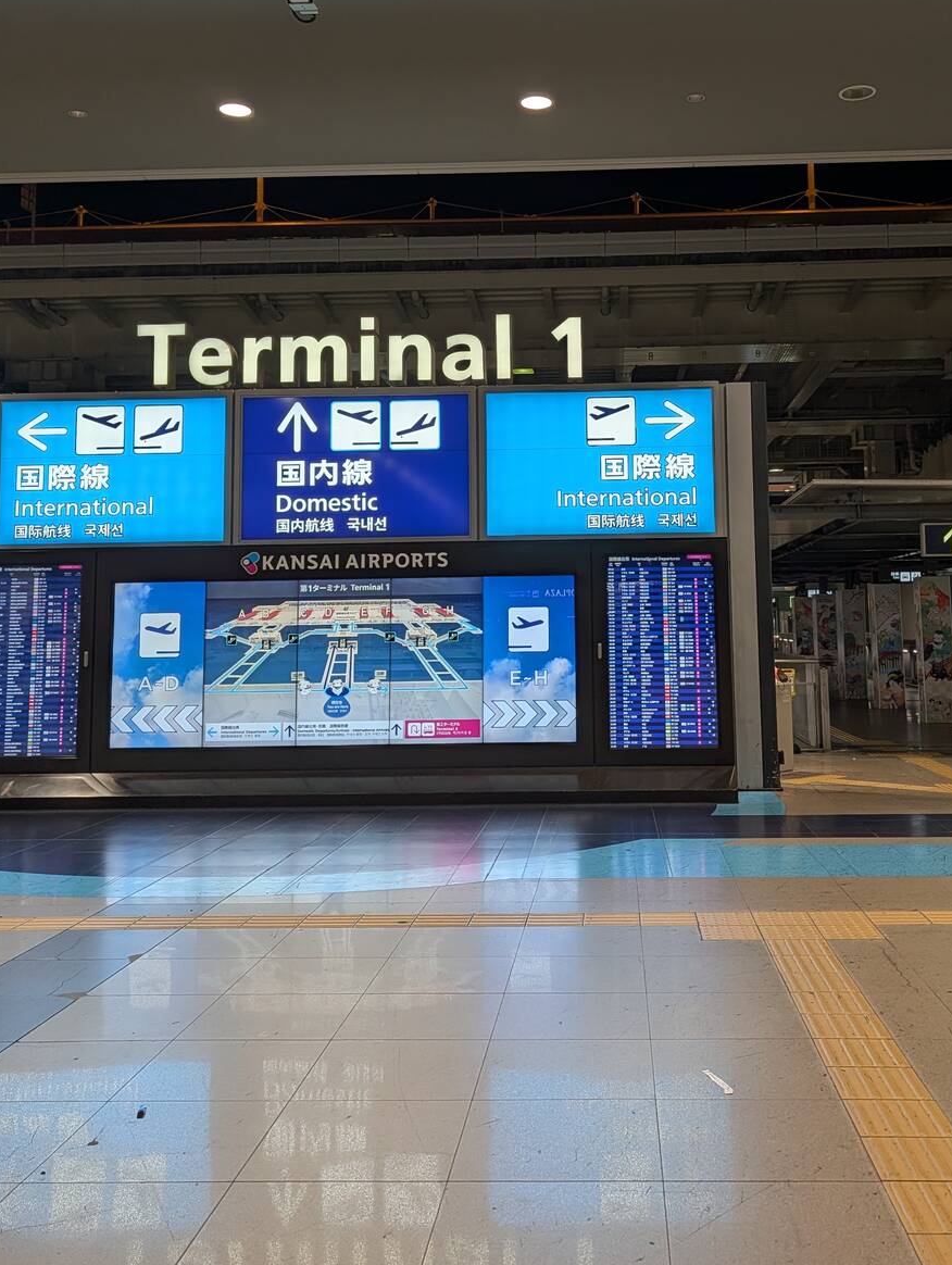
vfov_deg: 54.8
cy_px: 491
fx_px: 1207
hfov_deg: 42.7
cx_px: 596
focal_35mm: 33
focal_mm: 6.9
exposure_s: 1/120
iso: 33
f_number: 1.68
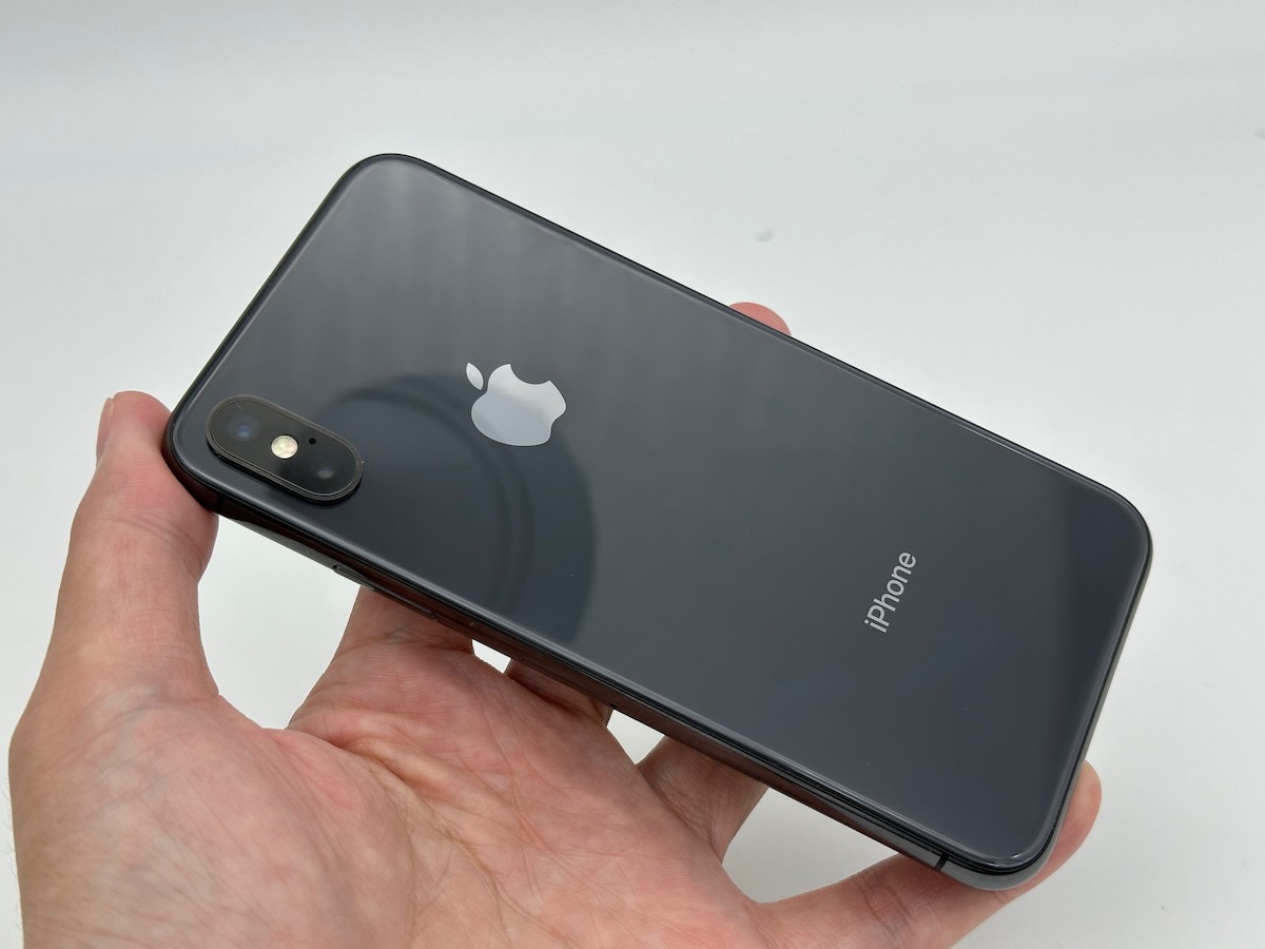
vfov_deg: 30.3
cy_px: 474
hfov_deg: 39.7
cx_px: 632
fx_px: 1754
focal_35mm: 48
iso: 64
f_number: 1.78
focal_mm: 6.86
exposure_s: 1/419
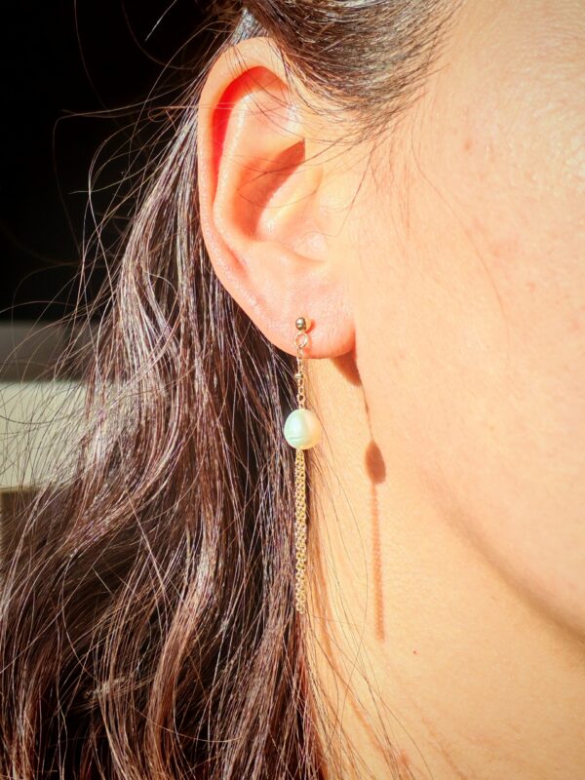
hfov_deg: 21.6
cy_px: 390
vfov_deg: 28.6
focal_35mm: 68
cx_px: 292
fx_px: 1532
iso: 50
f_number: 1.95
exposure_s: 1/620
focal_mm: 5.52
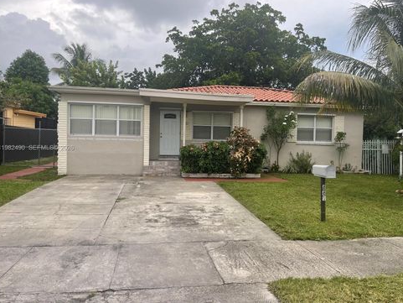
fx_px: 314
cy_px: 148
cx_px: 202
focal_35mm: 27
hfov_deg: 65.3
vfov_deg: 51.4
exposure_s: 1/392
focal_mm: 5.1
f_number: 1.6
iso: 32
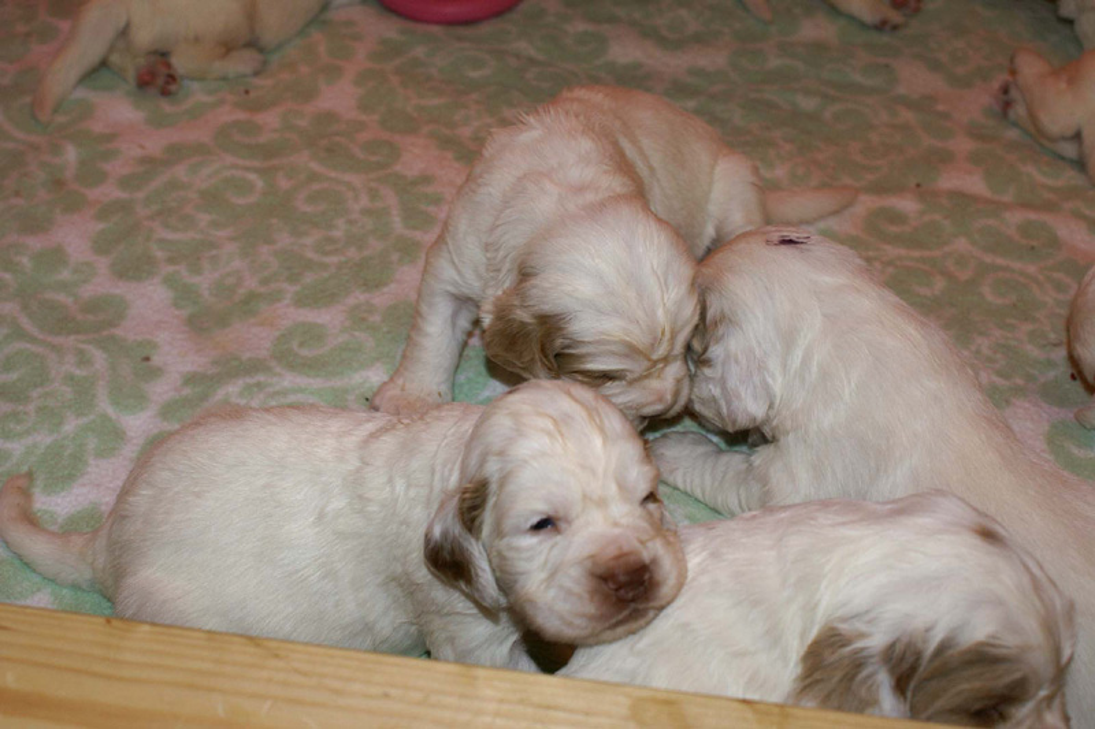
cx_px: 548
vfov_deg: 25.7
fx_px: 1596
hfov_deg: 37.9
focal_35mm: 52
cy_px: 364
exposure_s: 1/60
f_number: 5.6
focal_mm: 35
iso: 400
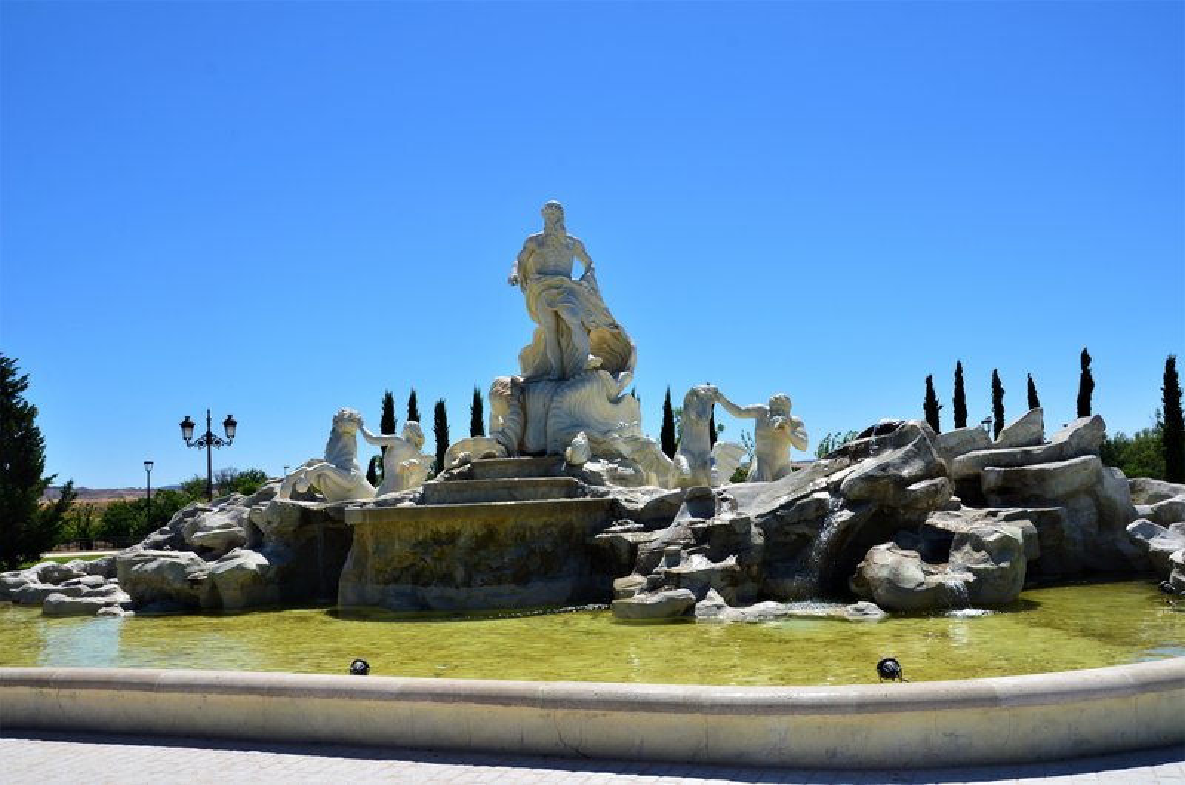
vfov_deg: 39.8
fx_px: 1084
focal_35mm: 33
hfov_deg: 57.3
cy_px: 392
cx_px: 592
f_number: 11
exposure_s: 1/500
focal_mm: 22
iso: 320
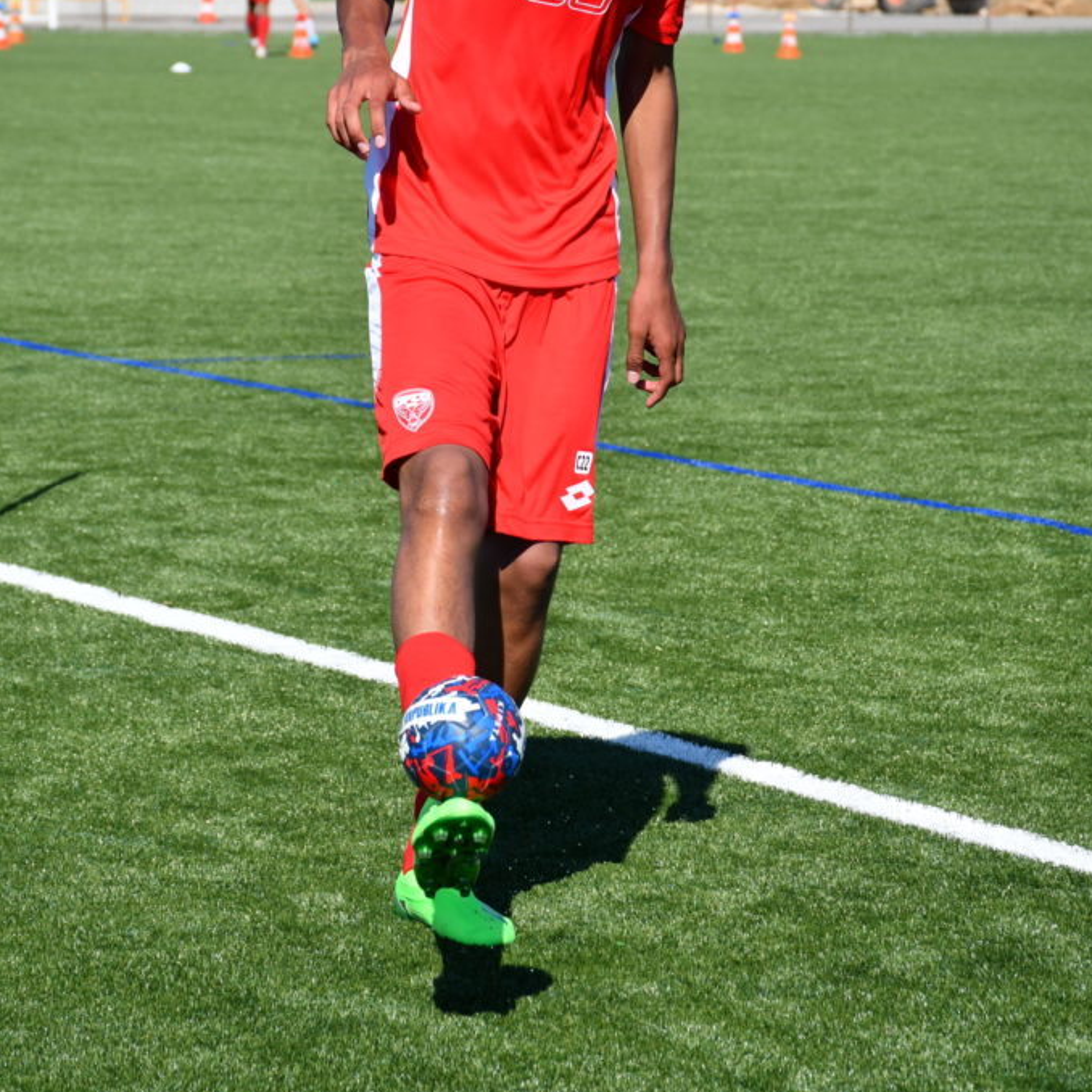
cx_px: 548
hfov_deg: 11.3
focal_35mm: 154
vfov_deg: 11.3
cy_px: 395
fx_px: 5496
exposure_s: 1/2000
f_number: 7.1
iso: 400
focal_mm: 80
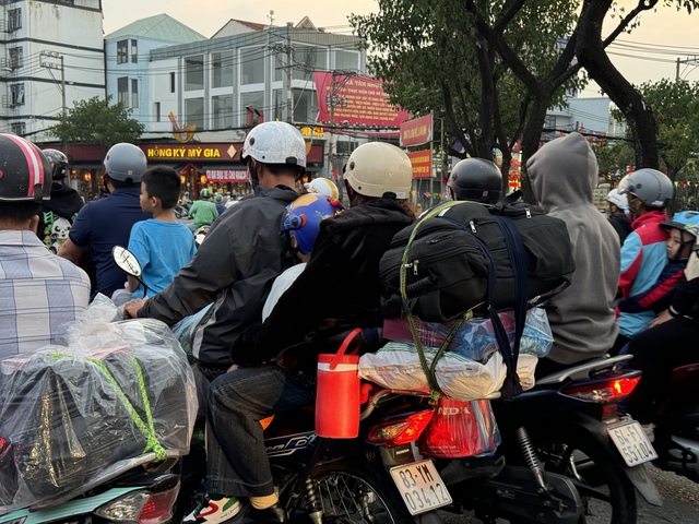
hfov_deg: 39.7
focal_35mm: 48
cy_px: 262
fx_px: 969
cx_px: 350
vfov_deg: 30.3
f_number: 1.78
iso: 125
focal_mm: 6.76
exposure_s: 1/50
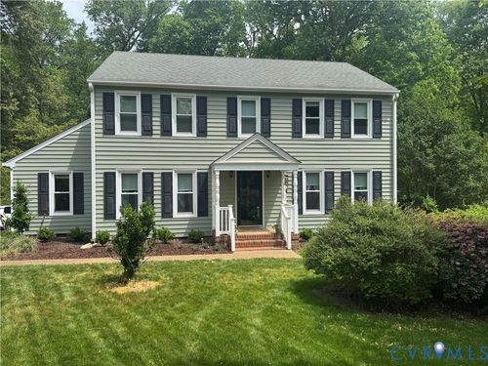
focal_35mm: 24
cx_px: 244
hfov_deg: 71.6
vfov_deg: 56.8
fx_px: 338
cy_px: 183
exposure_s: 1/3096
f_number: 1.78
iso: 80
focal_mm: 6.76
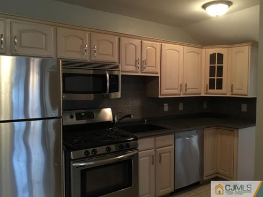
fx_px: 220
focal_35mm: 29
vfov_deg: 48.2
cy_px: 98
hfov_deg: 61.7
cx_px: 132
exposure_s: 1/4
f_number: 2.2
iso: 160
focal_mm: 4.15
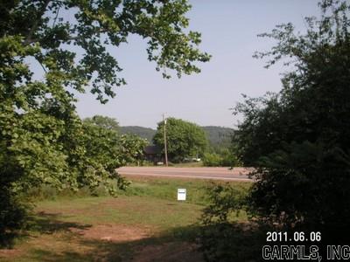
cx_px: 175
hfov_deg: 49.0
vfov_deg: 37.7
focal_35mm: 38
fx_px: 384
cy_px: 131
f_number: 3.3
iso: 50
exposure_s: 1/350
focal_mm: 6.3
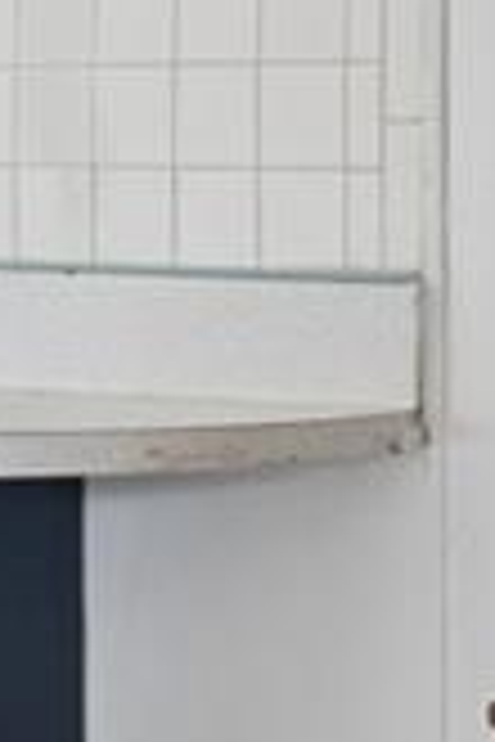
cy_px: 216
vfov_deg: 14.1
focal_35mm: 145
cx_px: 189
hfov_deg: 9.5
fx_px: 2990
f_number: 9
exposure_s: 1/2
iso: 200
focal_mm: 10
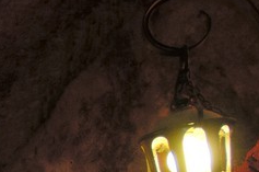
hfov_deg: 10.1
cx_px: -549
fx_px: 1020
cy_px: 456
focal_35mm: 142
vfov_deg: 8.5
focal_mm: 14
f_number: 4
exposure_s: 1/15
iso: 200
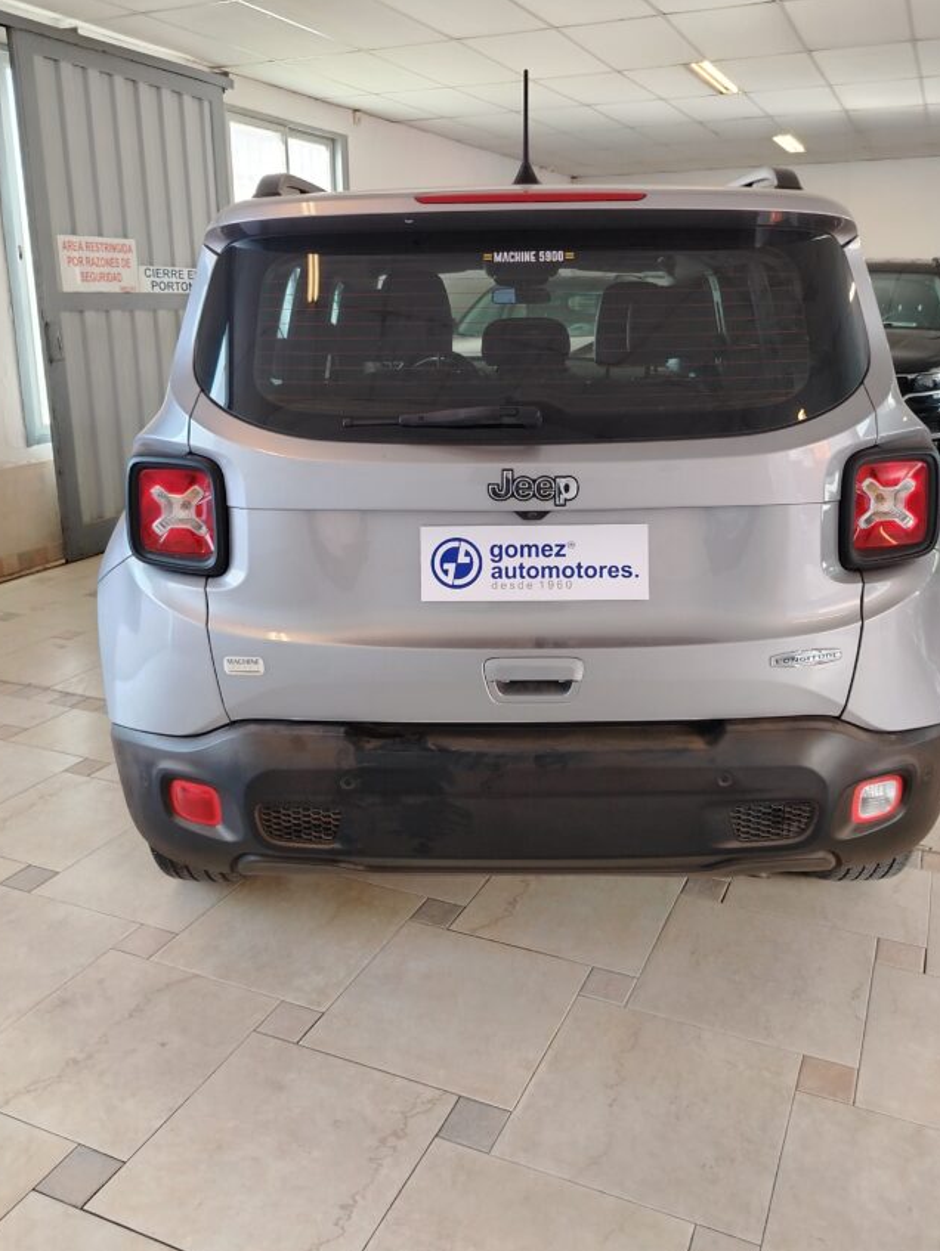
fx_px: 1049
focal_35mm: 29
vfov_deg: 61.5
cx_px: 500
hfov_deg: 48.2
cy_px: 552
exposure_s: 1/50
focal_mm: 5.25
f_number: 1.75
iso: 338
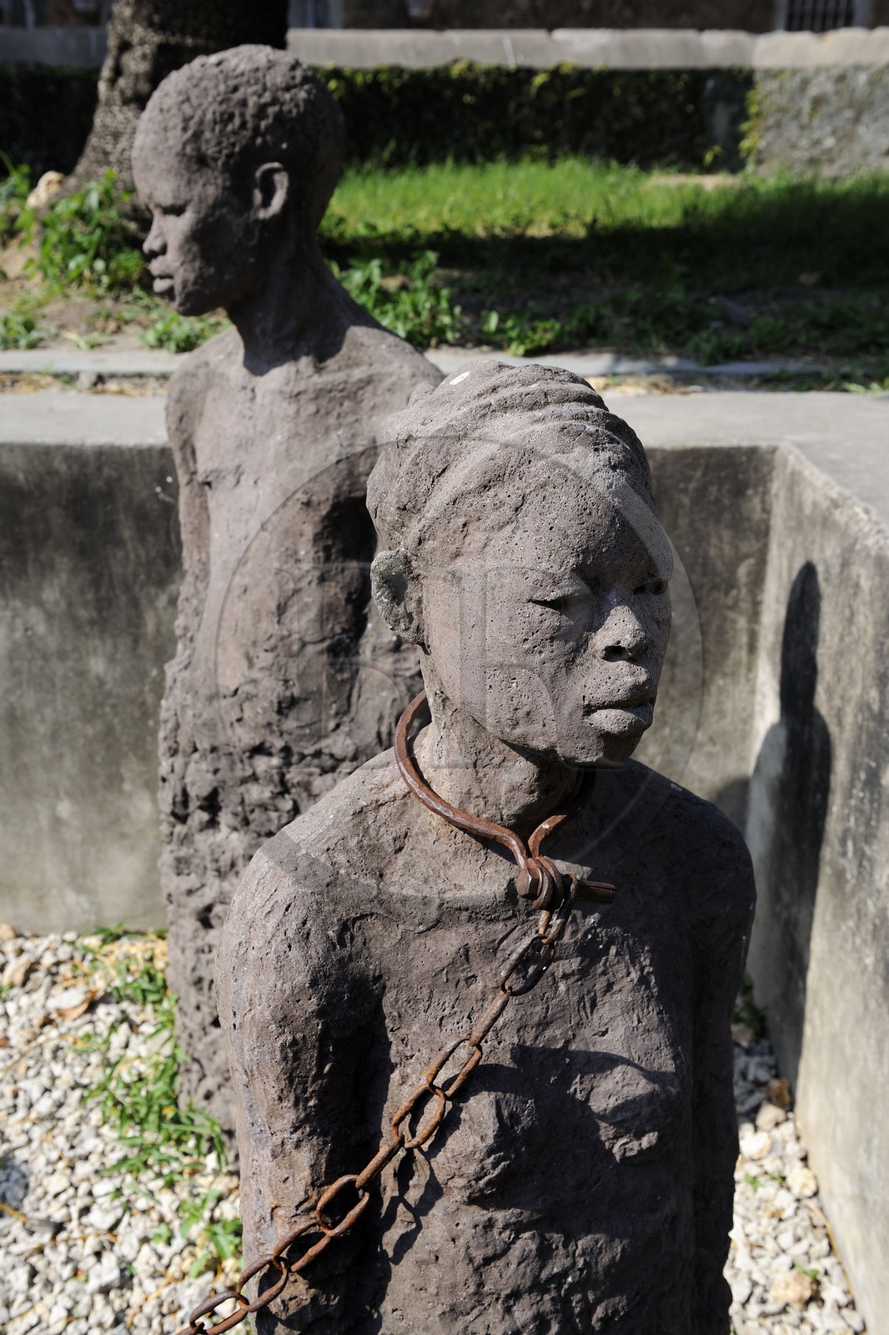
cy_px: 668
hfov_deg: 38.9
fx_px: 1260
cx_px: 444
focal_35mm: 34
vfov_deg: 55.8
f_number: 6.3
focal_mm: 34
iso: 200
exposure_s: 1/400
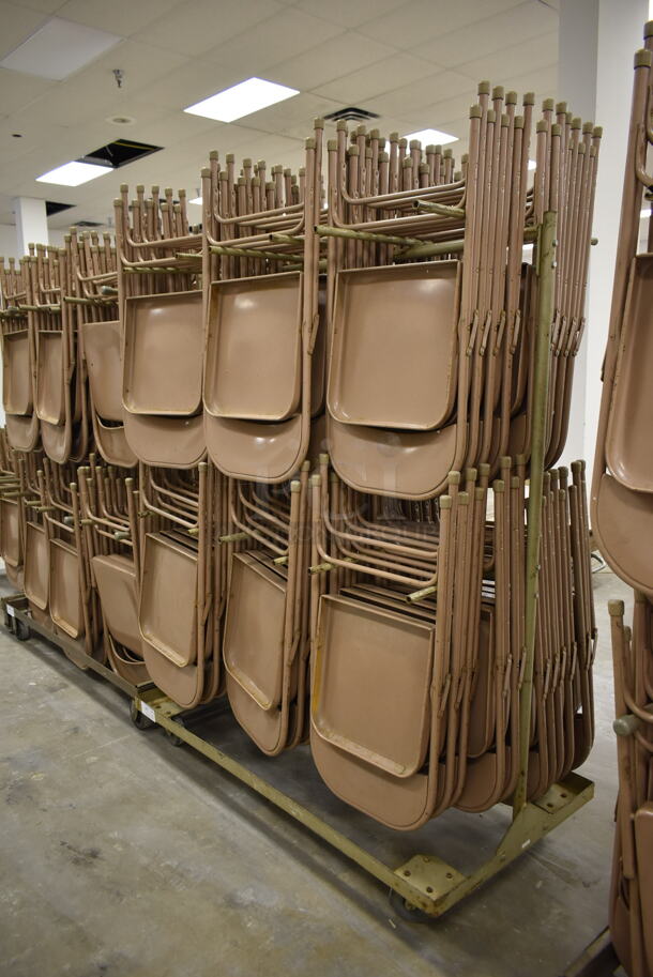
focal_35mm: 27
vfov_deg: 67.3
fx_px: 733
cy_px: 488
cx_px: 326
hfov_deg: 48.0
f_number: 3.5
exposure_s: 1/30
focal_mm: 18
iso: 720
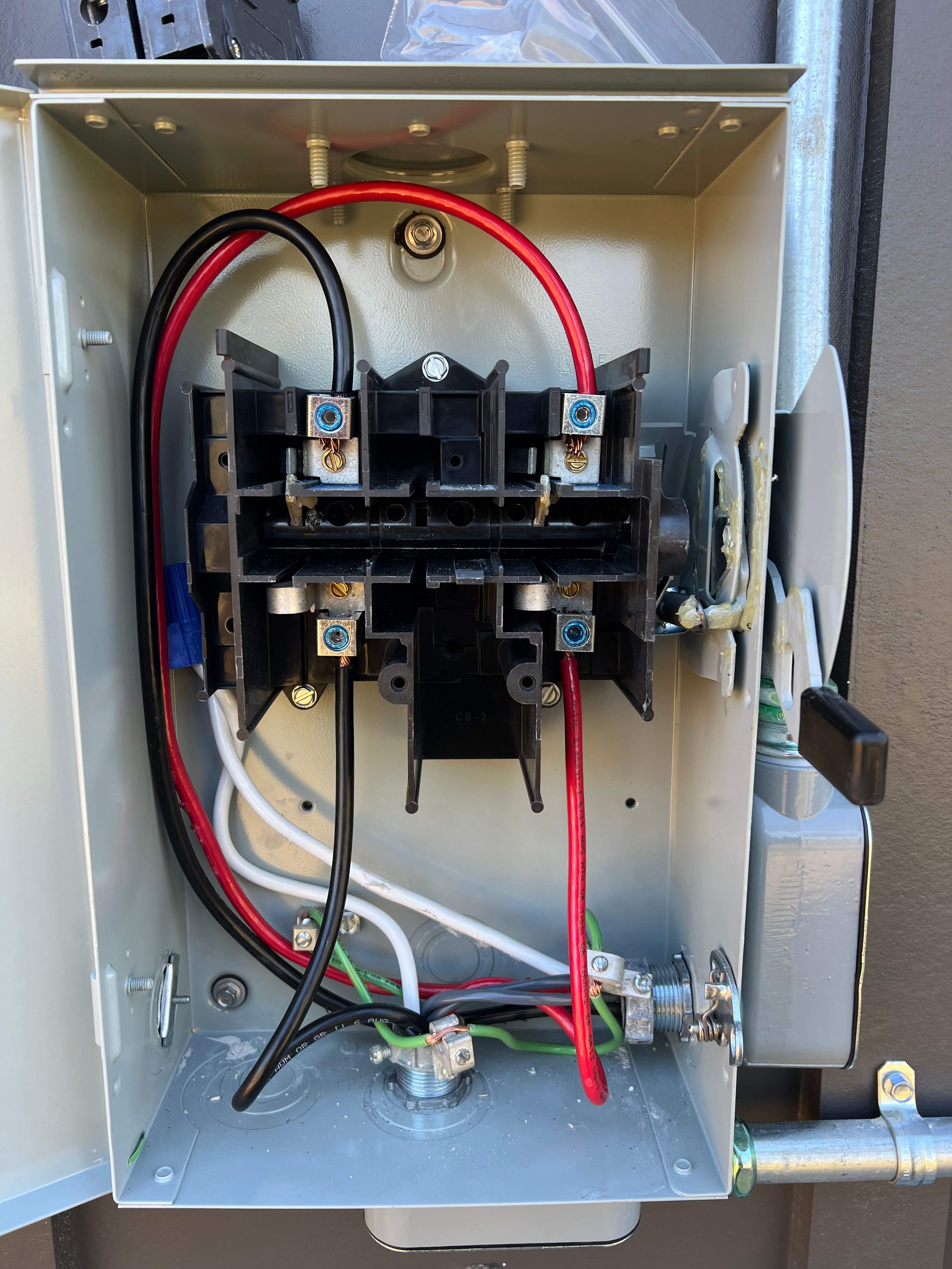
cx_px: 476
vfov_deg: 67.3
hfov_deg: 53.1
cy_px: 634
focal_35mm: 26
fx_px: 953
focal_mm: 5.7
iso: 40
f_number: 1.5
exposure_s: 1/121
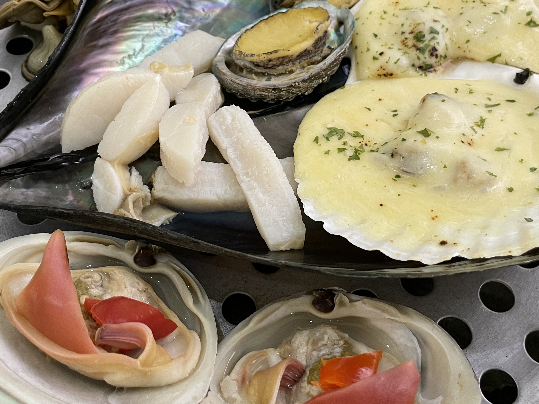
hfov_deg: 47.9
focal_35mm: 39
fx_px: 607
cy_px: 153
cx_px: 271
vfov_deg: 36.6
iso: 125
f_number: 1.6
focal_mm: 4.2
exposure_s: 1/60
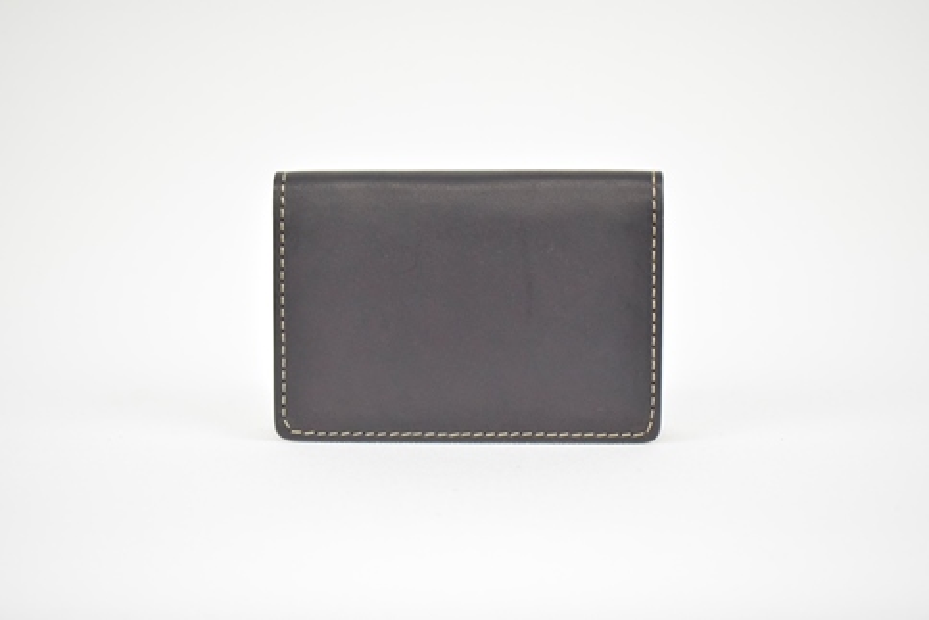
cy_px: 310
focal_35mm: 69
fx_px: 1781
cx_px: 464
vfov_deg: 19.7
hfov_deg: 29.2
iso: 2000
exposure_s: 1/250
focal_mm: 46
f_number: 5.3
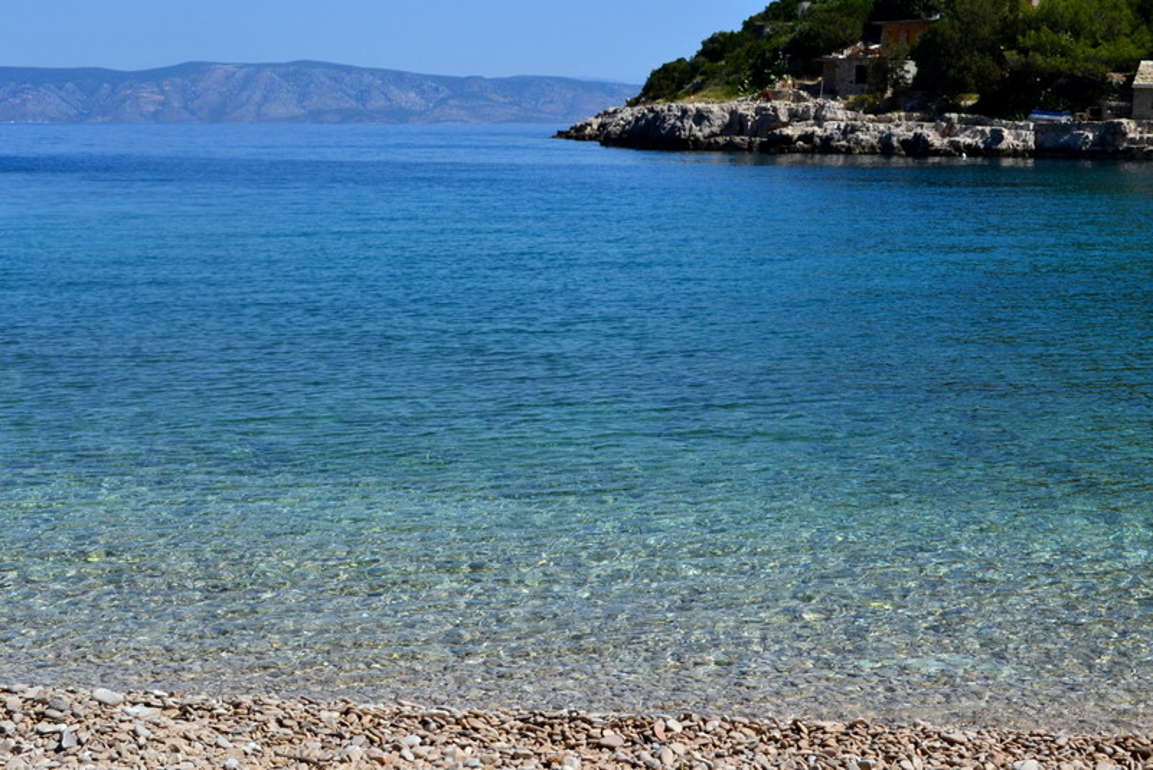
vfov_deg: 25.1
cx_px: 576
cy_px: 385
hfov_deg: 36.9
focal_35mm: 54
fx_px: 1730
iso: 400
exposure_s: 1/500
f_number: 11
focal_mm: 36
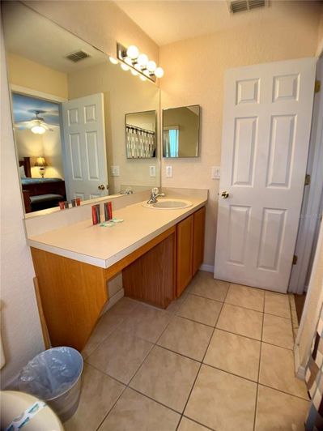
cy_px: 216
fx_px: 299
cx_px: 162
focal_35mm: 24
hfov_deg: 56.8
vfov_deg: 71.6
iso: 64
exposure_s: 1/38
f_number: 1.78
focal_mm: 6.76
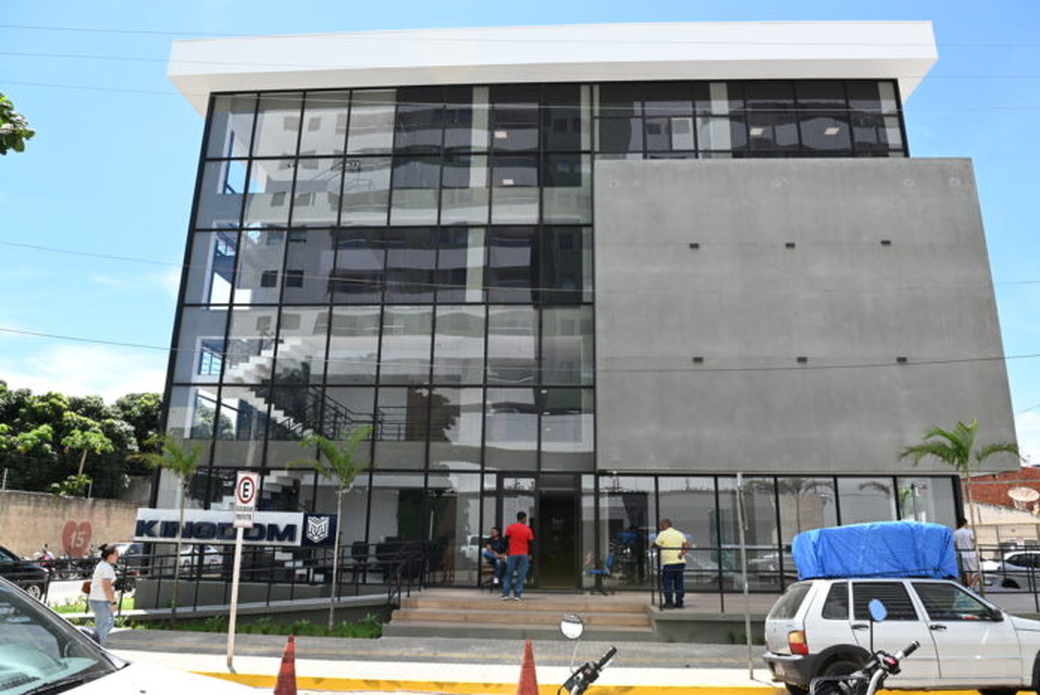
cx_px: 520
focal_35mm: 24
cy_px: 348
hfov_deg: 73.7
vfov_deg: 53.2
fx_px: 694
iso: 140
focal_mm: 24
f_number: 5.6
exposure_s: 1/250
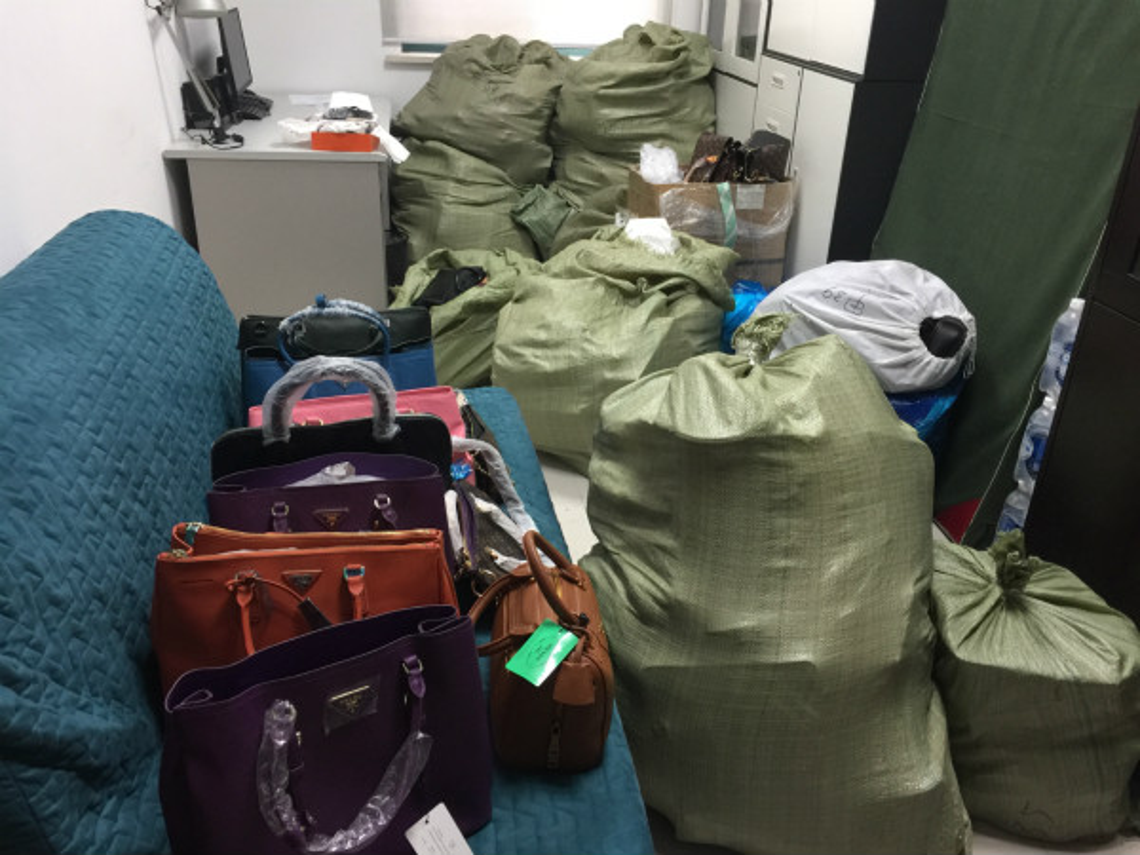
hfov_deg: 61.7
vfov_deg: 48.2
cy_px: 428
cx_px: 570
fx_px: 955
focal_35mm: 29
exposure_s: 1/17
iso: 100
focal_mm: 4.15
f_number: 2.2
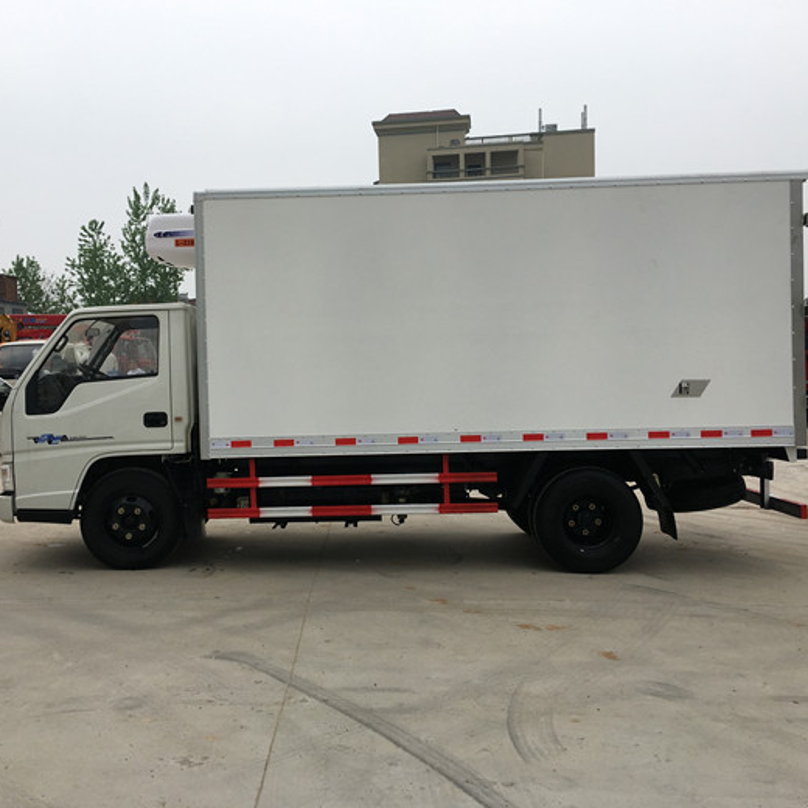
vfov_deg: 47.2
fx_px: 924
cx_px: 356
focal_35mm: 35
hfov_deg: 47.1
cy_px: 401
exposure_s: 1/541
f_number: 2.2
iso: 25
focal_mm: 4.15
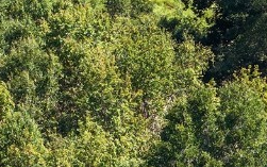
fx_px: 2205
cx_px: 505
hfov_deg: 6.7
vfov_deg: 4.3
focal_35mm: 303
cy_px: 200
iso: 100
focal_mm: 19.35
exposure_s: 1/400
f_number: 2.8
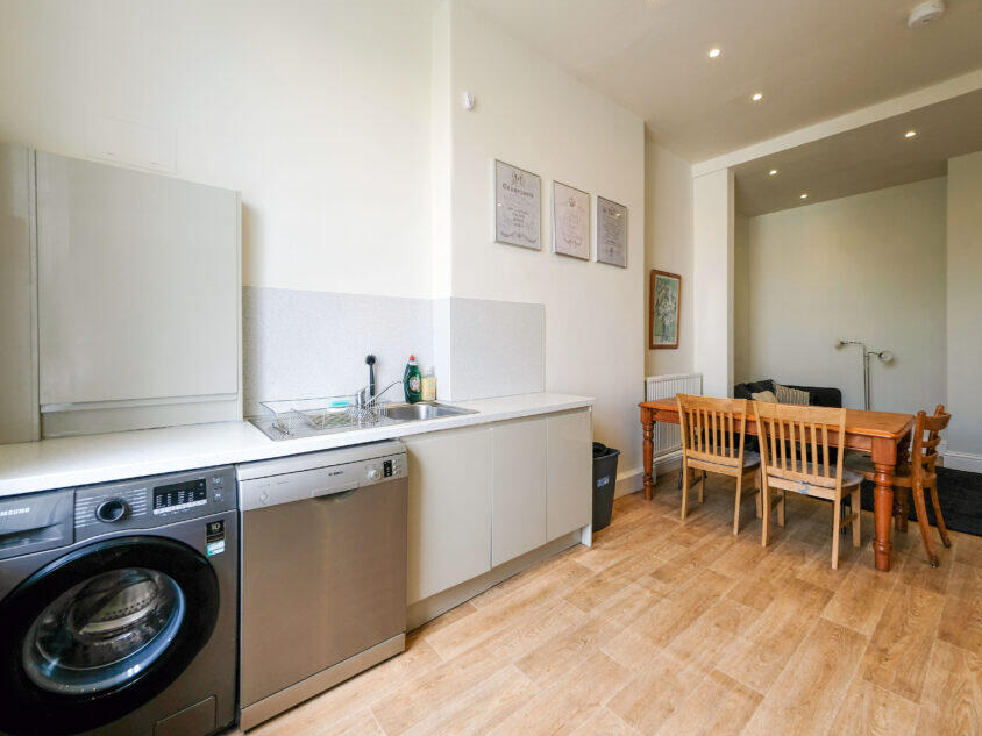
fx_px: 397
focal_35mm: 14
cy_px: 362
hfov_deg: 102.0
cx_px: 465
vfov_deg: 85.7
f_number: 5.6
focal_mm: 8
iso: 200
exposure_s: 1/30
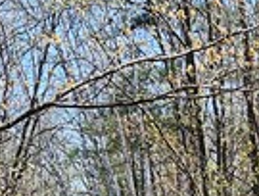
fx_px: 1305
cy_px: 342
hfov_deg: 11.1
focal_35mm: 174
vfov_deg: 8.3
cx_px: 328
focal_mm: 5.4
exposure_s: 1/1252
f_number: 1.8
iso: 40
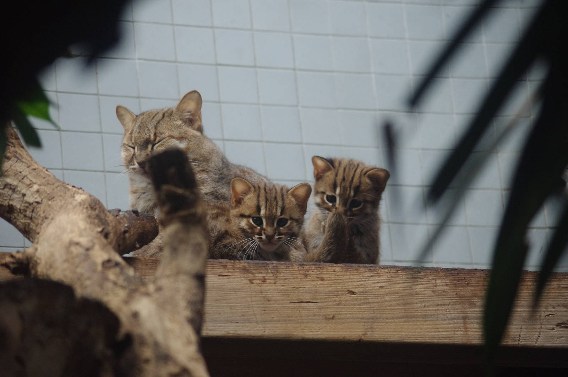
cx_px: 284
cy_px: 188
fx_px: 2711
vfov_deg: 8.0
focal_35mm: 172
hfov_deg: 12.0
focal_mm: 115
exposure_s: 1/200
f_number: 4.5
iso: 1600
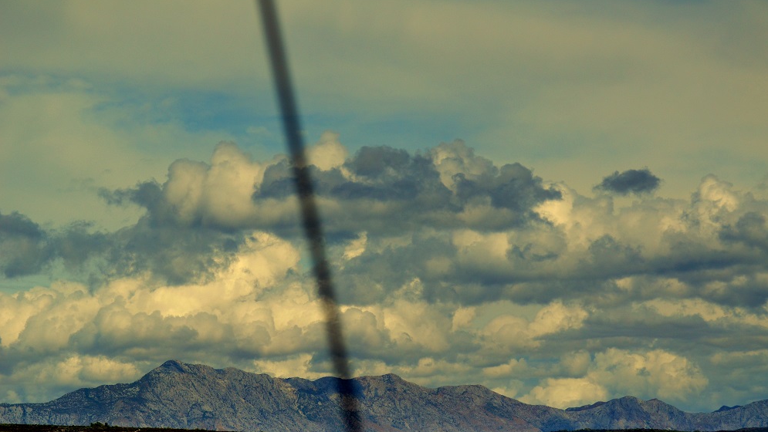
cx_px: 385
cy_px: 253
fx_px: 2627
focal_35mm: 129
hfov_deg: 16.6
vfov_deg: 9.4
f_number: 5
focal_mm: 82
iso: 640
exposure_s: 1/6400
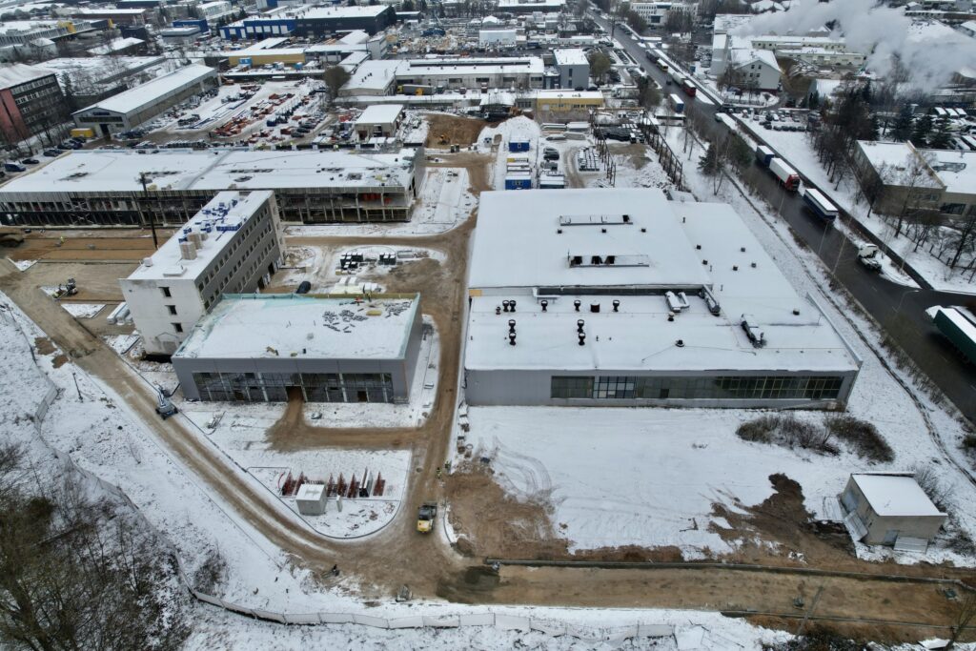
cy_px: 326
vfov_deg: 57.2
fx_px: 596
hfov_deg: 78.6
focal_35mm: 22
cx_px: 488
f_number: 2.8
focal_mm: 8.38
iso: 120
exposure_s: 1/320
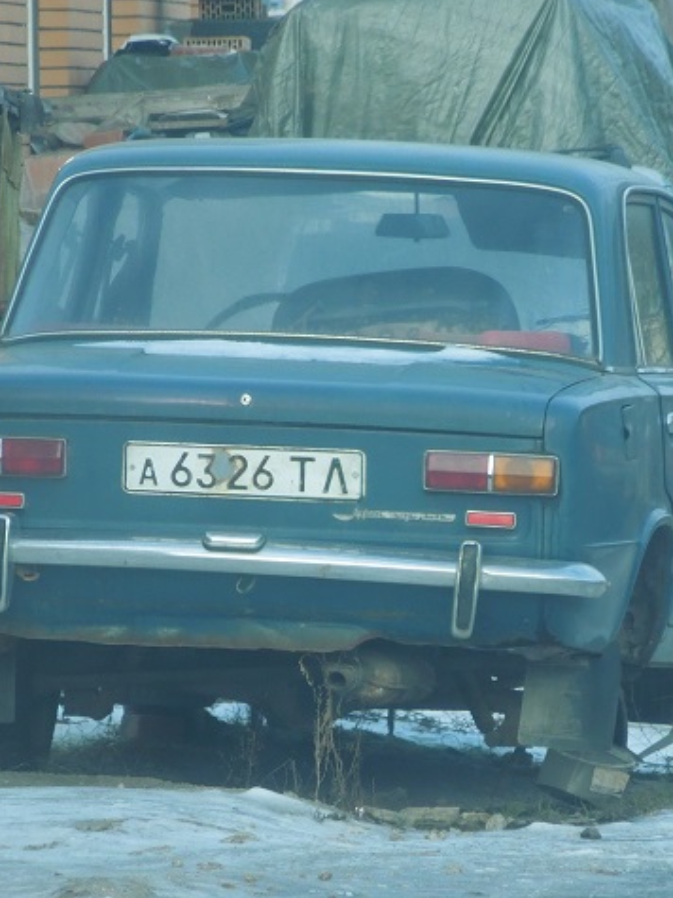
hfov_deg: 3.3
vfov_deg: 4.4
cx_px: 367
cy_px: 424
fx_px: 11567
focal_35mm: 446
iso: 360
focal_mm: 55.1
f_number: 5.5
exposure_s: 1/250
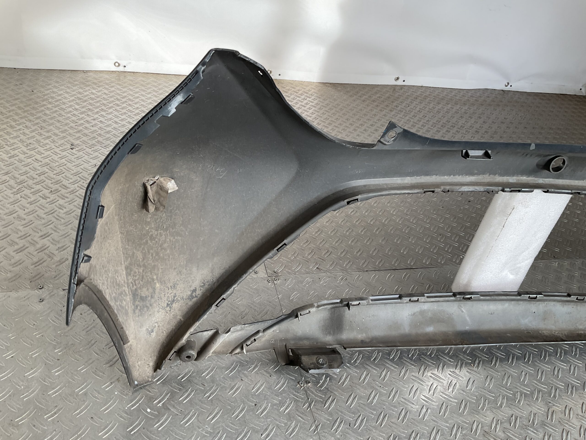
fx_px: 491
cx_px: 293
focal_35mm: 29
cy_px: 220
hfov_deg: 61.7
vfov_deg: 48.2
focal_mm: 3
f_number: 1.8
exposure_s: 1/100
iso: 16
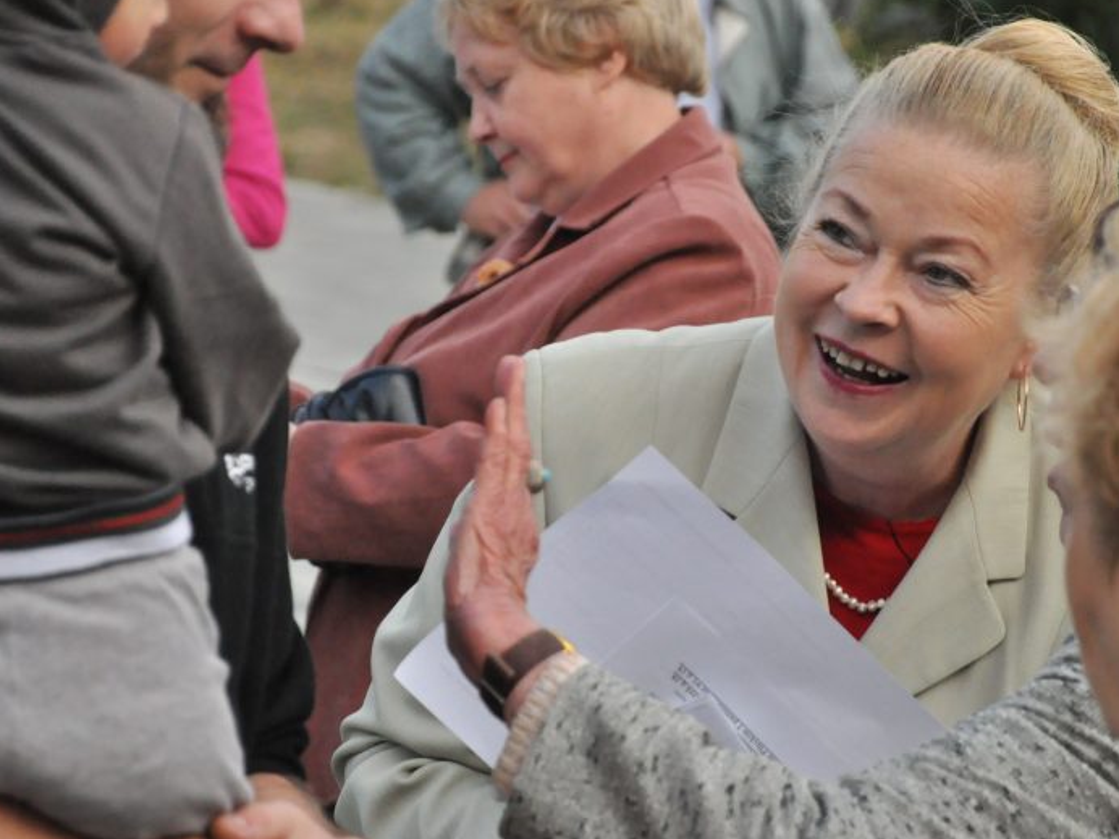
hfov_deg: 8.8
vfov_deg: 6.6
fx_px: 7232
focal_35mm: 224
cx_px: 556
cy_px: 385
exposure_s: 1/2500
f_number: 5.6
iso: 2000
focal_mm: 105
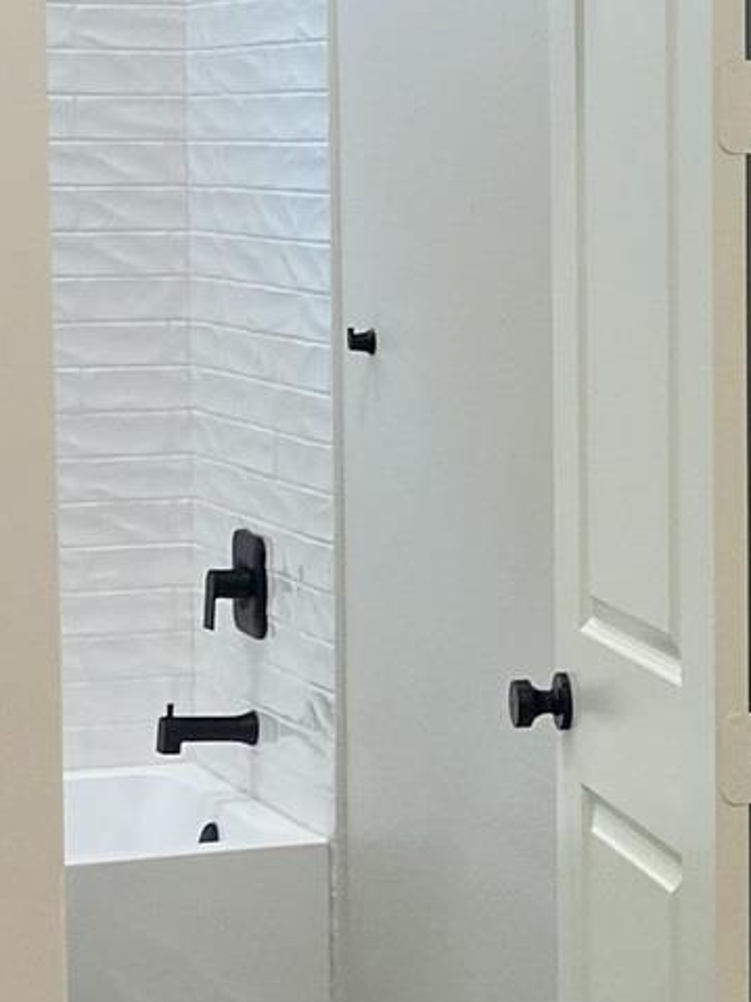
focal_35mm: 125
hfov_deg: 11.7
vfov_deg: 15.8
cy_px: 498
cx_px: 833
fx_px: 3617
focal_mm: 4.25
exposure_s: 1/60
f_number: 1.8
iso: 64
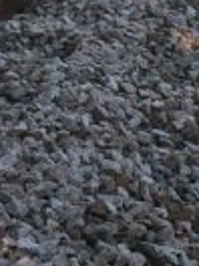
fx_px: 1518
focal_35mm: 198
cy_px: -52
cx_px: 108
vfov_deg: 9.8
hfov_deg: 7.5
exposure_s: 1/565
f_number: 2.2
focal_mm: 4.15
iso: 25
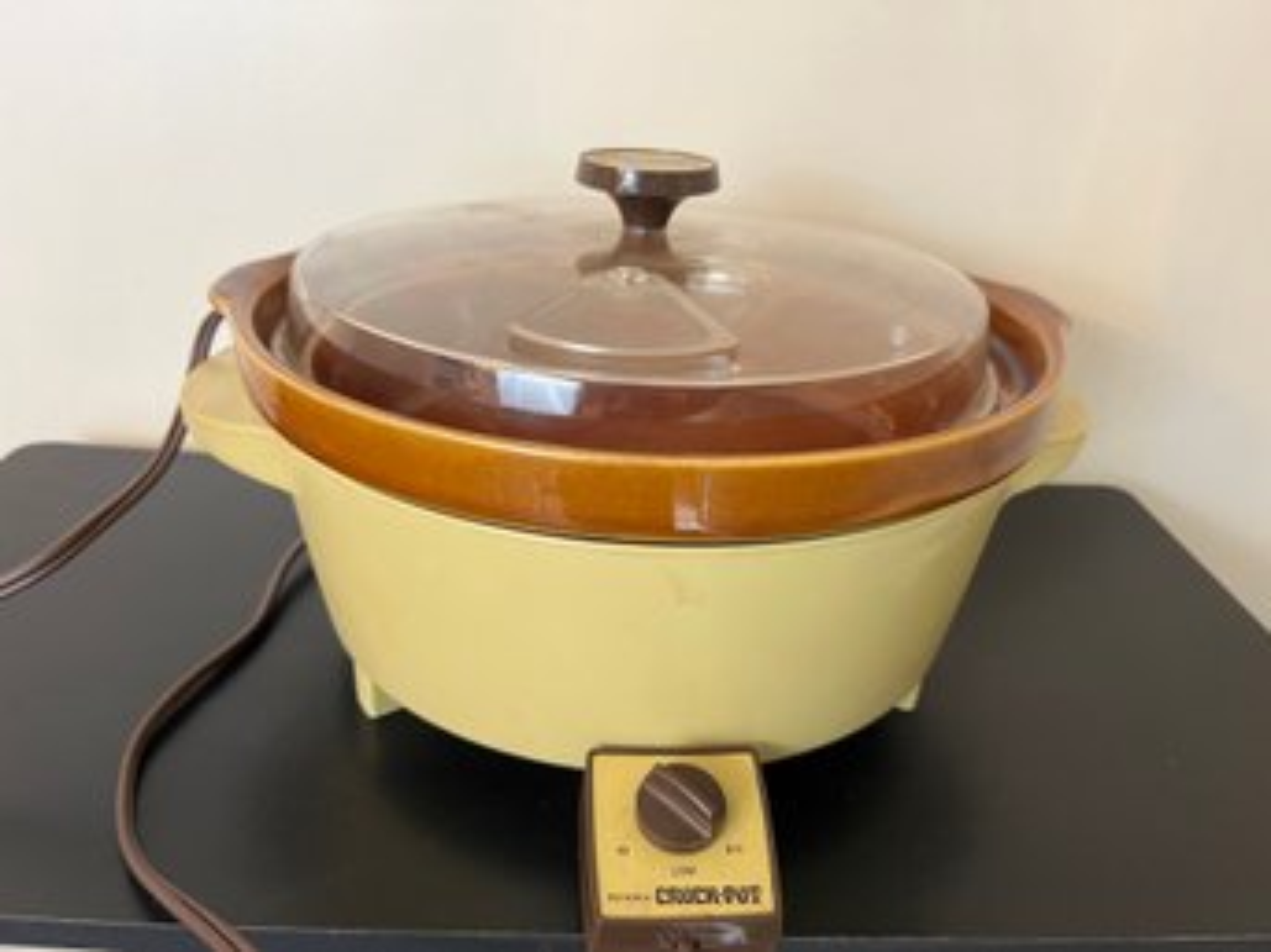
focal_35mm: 26
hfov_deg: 67.3
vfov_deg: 53.0
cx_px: 636
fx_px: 954
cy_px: 476
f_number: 1.5
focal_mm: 5.7
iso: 160
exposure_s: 1/60
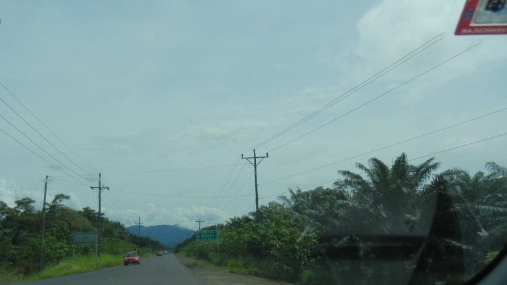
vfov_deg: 26.8
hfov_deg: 46.0
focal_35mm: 44
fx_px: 591
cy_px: 212
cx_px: 189
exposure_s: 1/992
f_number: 7
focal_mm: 5.4
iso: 160
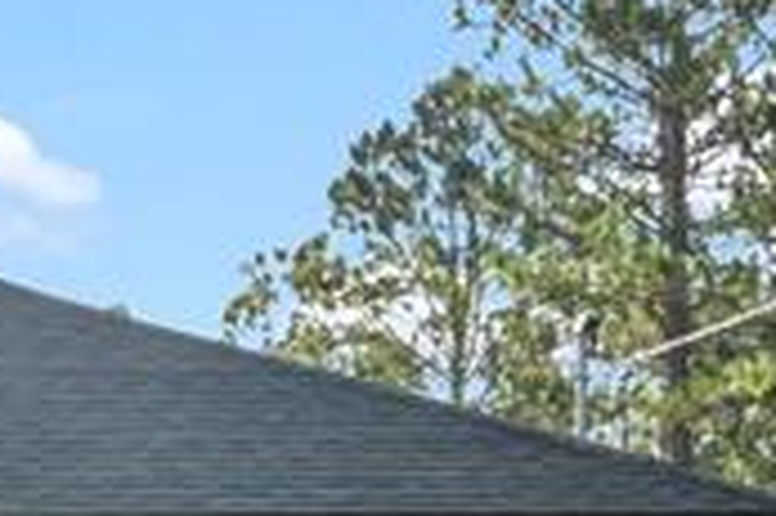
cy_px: 835
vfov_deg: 7.1
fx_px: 4070
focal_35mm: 189
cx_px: -354
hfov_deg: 10.5
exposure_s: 1/50
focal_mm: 32
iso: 250
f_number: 22
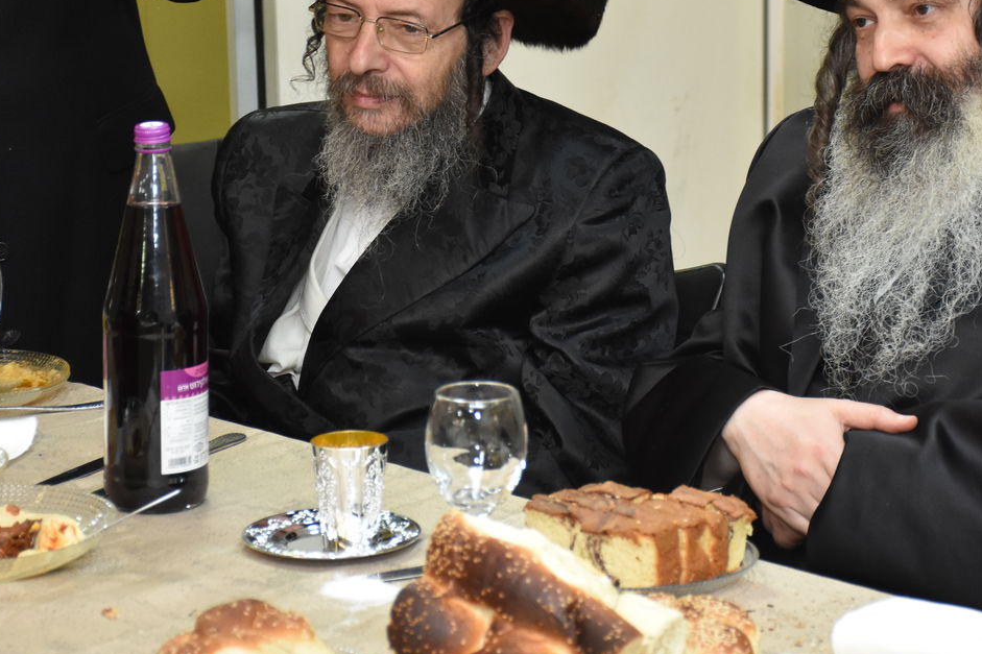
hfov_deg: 17.6
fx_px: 3163
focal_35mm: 116
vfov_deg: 11.8
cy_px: 187
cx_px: 648
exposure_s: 1/100
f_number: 5.6
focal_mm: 52
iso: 1600
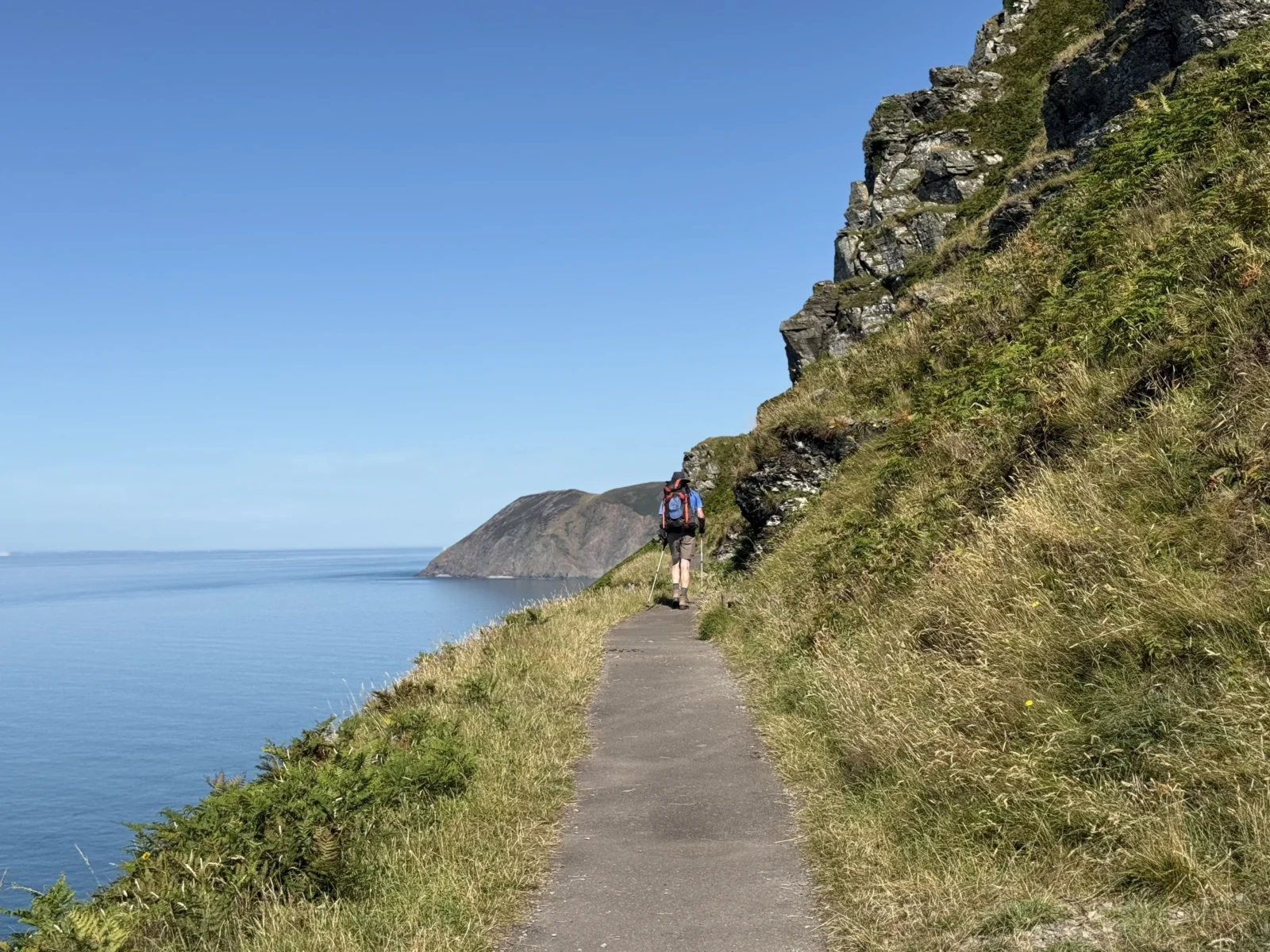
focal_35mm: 48
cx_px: 635
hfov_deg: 39.7
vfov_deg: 30.3
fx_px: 1761
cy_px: 476
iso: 64
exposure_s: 1/6536
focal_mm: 6.76
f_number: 1.78
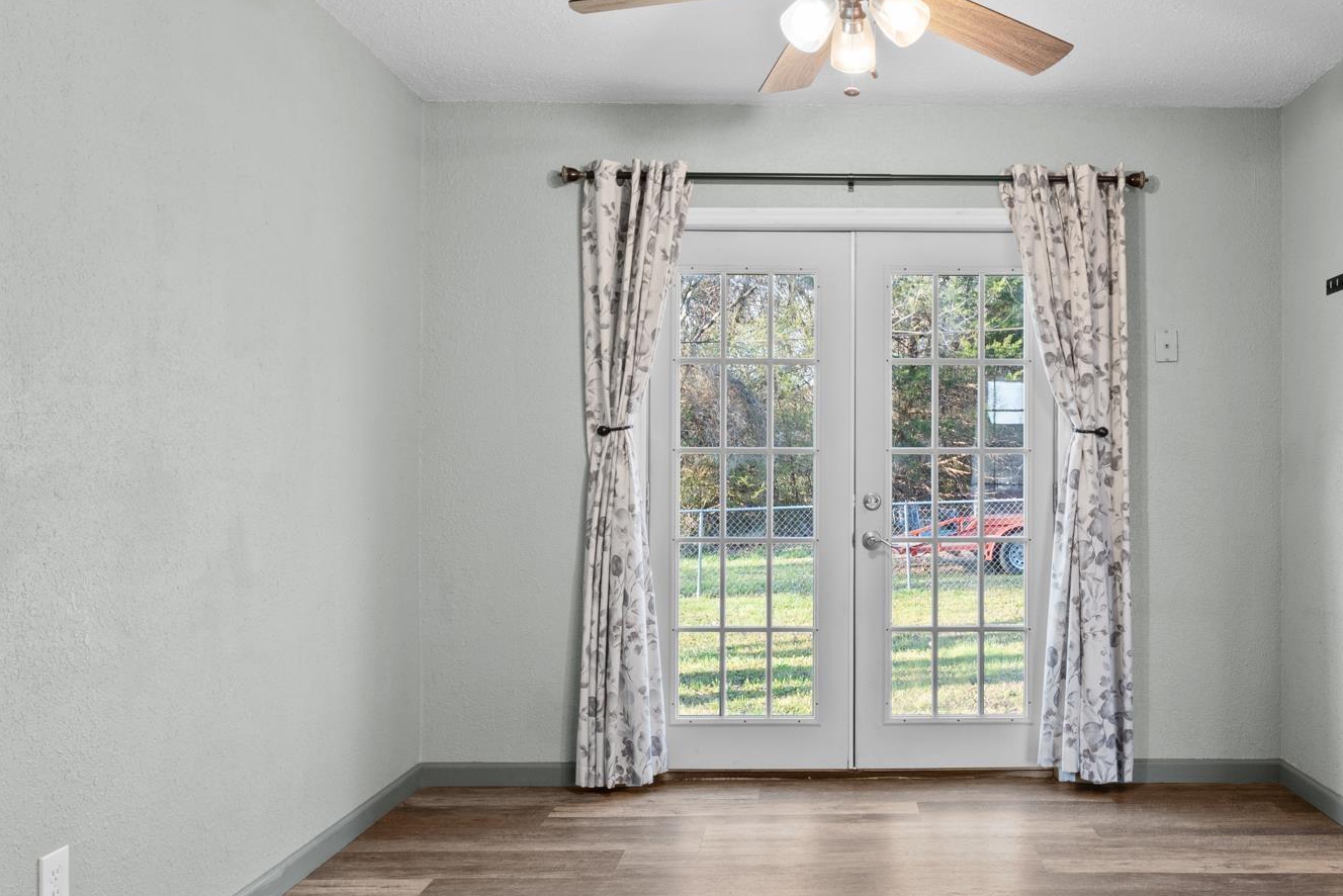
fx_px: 1222
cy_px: 481
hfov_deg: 56.8
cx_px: 845
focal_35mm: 33
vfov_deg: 40.2
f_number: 9
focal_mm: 11.6
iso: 200
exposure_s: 1/1.67
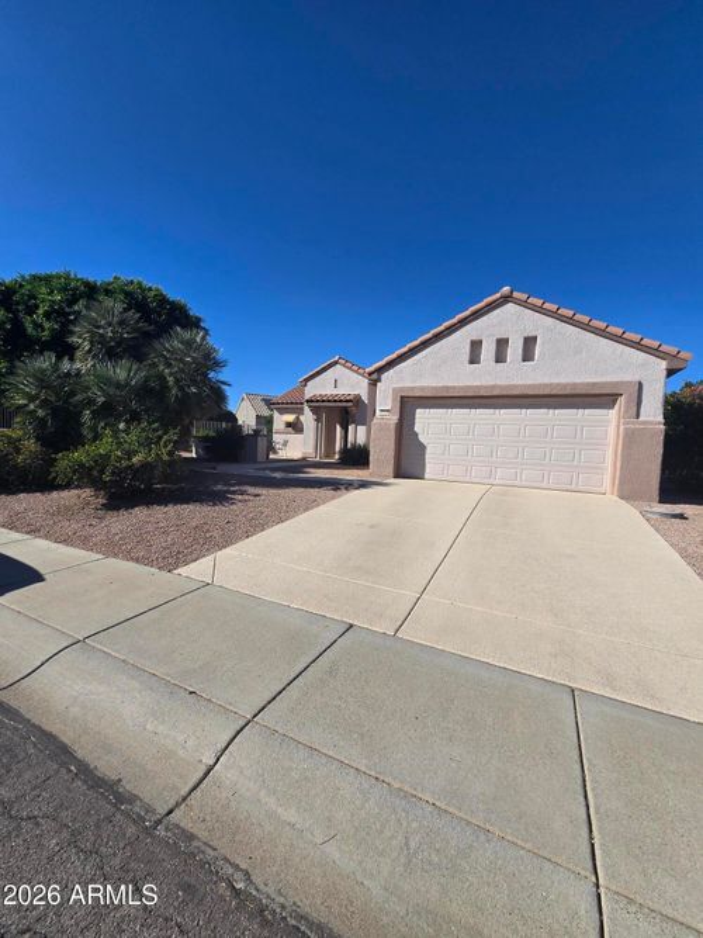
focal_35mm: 13
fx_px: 352
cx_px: 352
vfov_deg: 106.2
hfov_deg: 89.9
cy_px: 469
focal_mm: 2.2
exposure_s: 1/3892
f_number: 2.2
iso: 50
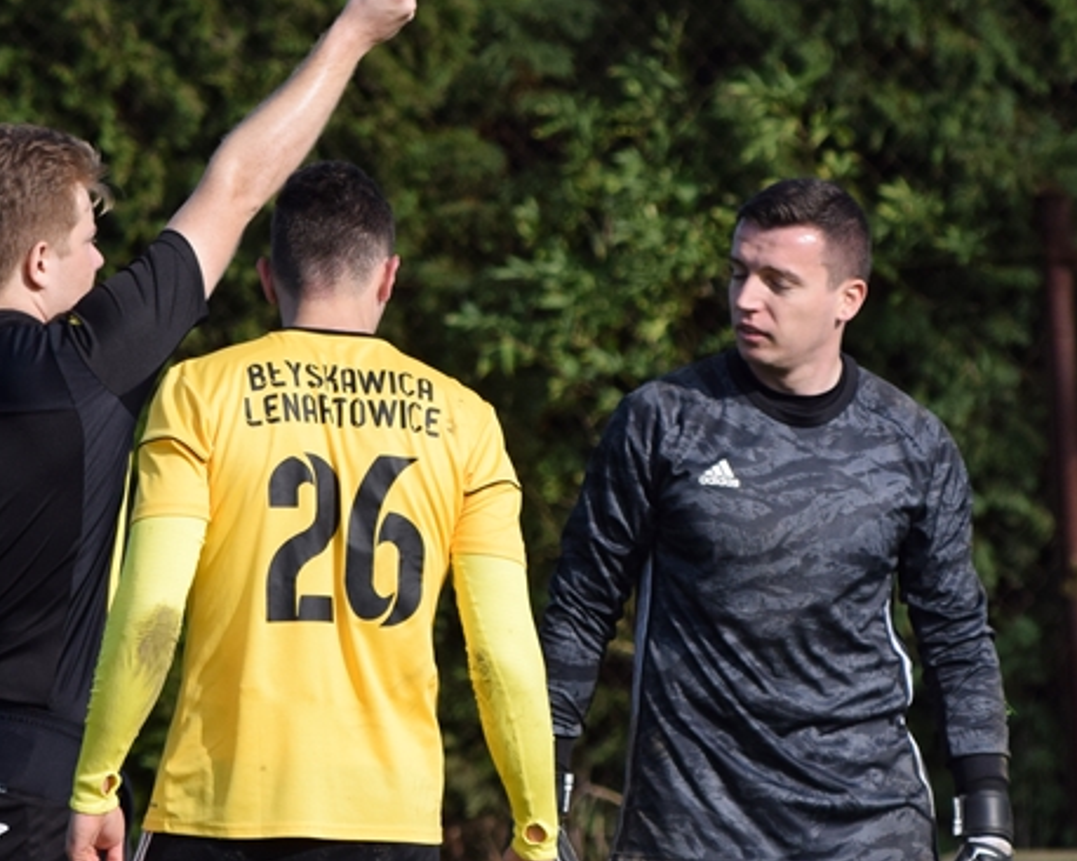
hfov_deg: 4.0
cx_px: 369
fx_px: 15294
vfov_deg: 3.2
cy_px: 395
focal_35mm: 480
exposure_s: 1/1600
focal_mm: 200
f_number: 6.3
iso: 400
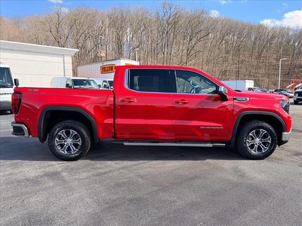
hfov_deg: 71.6
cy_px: 113
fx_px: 209
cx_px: 151
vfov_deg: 56.8
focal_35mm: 24
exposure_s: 1/1585
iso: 100
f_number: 1.78
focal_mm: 6.76
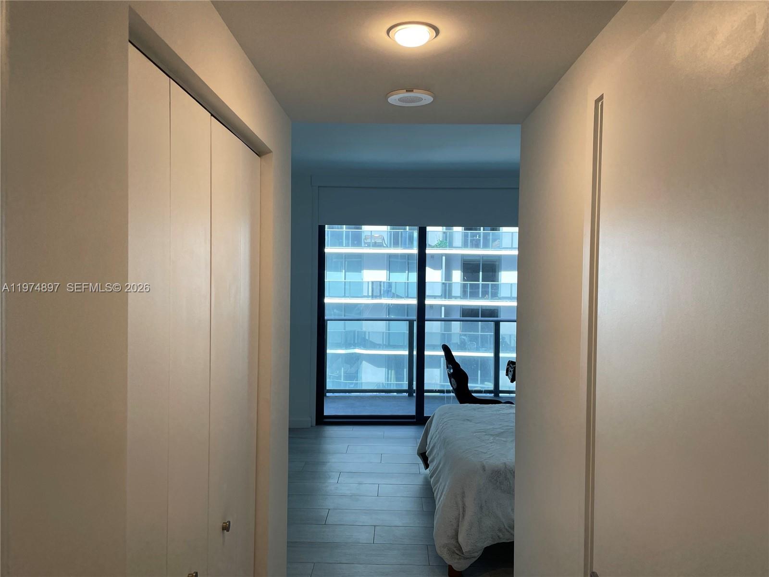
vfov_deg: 53.1
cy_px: 288
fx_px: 578
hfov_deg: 67.3
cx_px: 384
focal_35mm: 26
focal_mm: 4.2
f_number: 1.6
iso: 40
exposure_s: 1/120
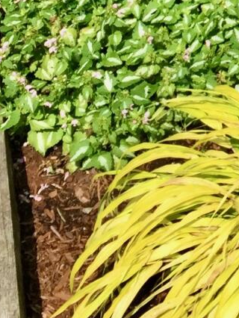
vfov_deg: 13.3
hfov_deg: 10.4
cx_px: 406
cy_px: -225
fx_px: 1251
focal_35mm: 136
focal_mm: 4.15
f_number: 2.2
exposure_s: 1/1464
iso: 32
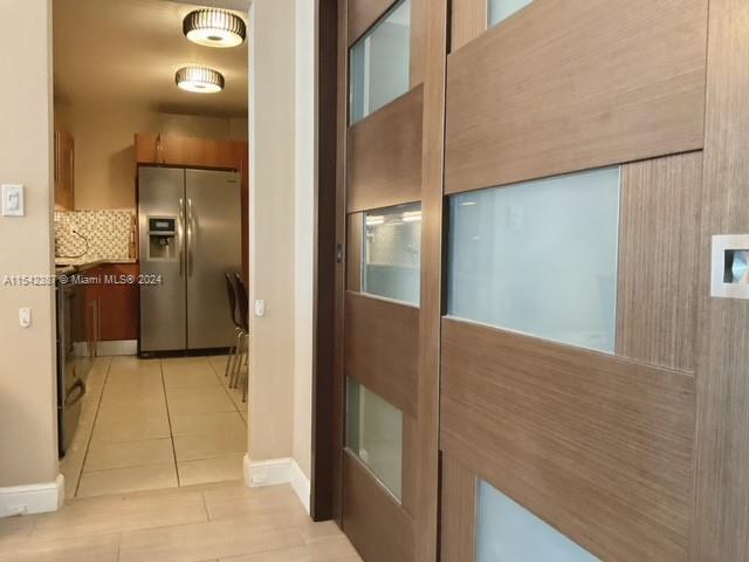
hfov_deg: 61.7
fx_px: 627
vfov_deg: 48.2
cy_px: 281
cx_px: 374
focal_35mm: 29
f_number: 1.8
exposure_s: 1/60
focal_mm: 3
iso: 250
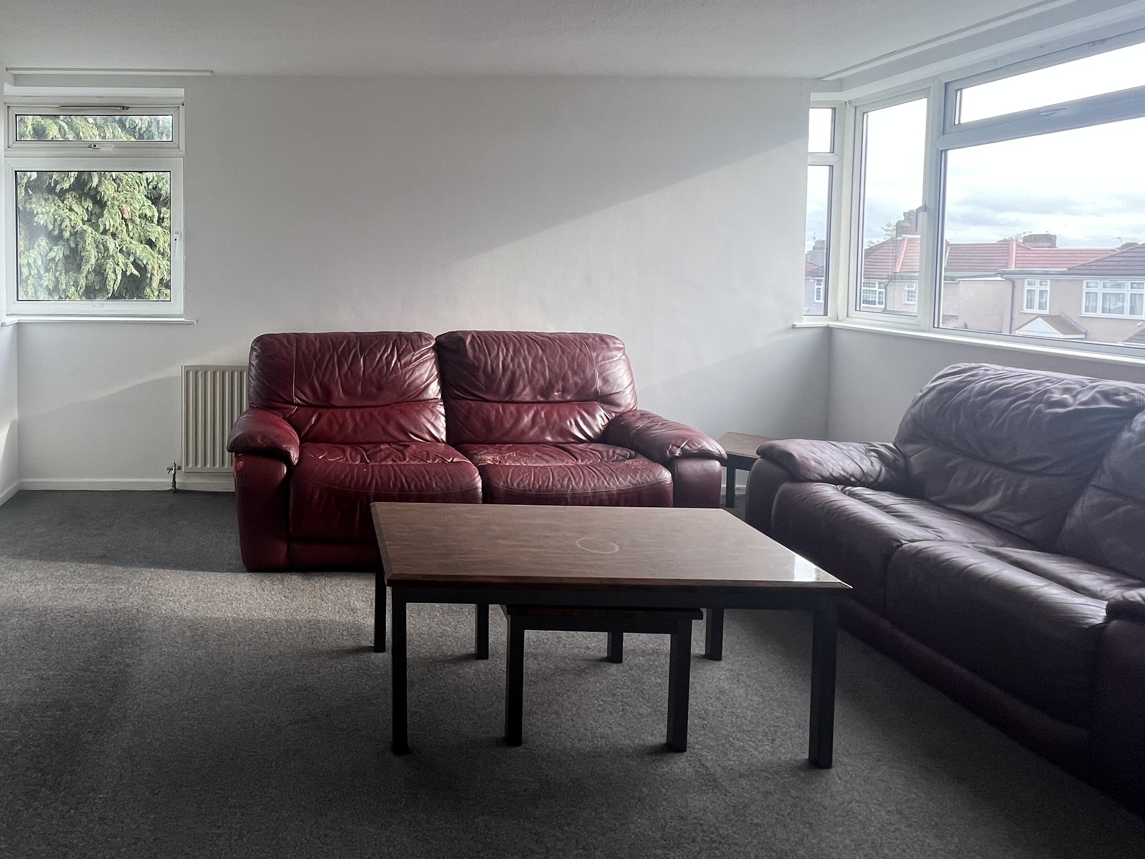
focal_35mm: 21
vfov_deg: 61.9
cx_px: 286
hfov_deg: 73.4
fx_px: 695
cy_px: 287
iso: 50
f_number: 1.8
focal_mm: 1.57
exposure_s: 1/99
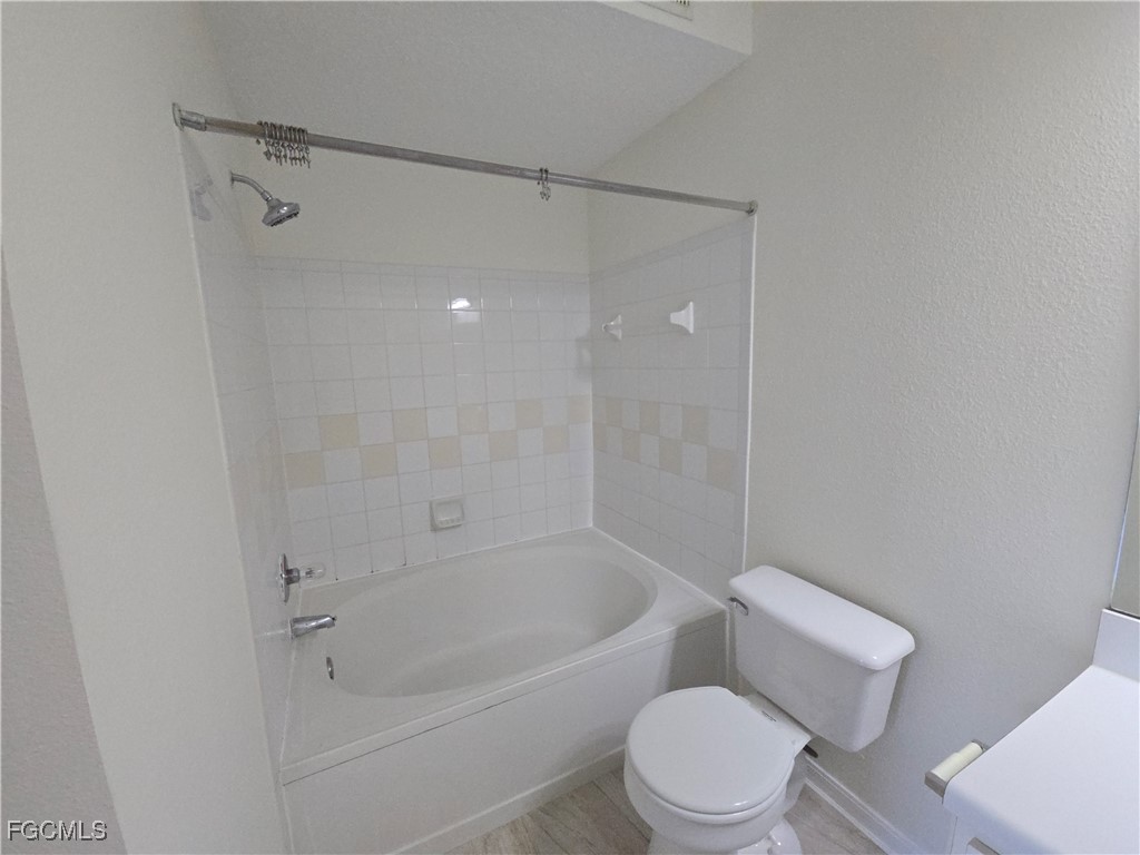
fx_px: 428
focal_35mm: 13
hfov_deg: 106.2
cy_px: 428
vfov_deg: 89.9
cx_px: 570
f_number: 2.2
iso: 320
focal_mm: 2.2
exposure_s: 1/60
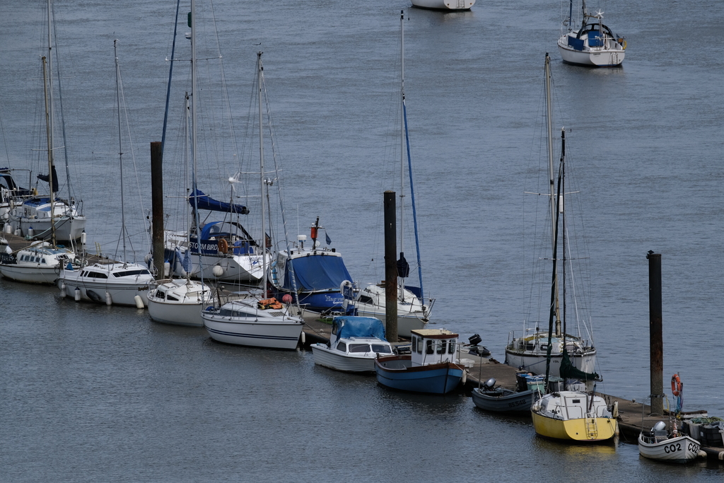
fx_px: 10941
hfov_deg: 3.8
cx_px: 362
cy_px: 242
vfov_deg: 2.5
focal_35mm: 544
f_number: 6.3
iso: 200
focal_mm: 362.7
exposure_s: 1/1000
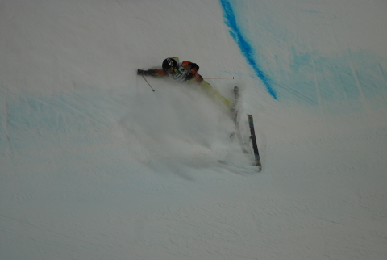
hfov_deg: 19.4
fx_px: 1131
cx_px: 194
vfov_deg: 13.1
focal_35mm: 105
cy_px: 130
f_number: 4
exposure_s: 1/500
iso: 320
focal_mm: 70
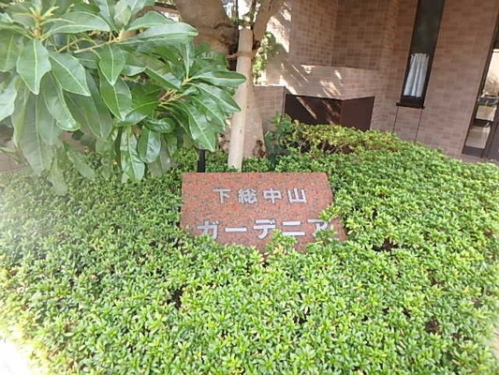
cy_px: 188
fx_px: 303
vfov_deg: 63.5
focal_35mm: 21
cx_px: 250
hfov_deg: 79.0
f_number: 3.5
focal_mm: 3.7
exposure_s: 1/60
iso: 200
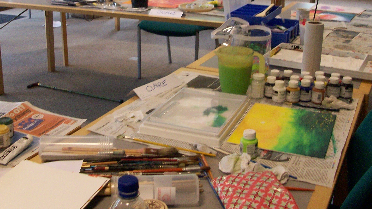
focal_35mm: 49
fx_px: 483
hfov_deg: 42.1
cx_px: 175
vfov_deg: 24.1
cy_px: 45
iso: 160
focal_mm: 5.7
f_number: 2.8
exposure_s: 1/54.3
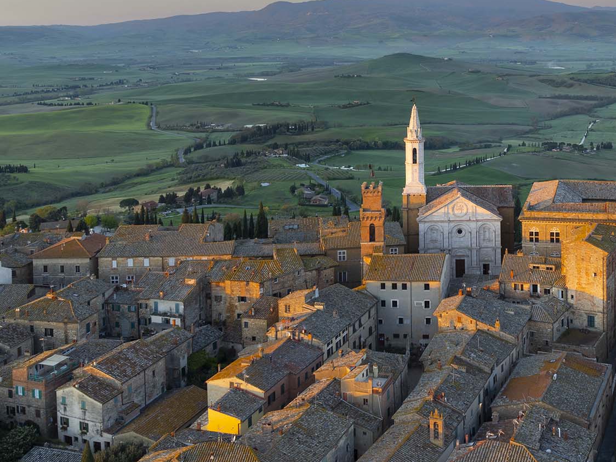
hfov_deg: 44.2
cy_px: 182
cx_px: 465
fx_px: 729
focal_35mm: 41
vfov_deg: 35.0
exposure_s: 1/50
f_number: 4
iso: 100
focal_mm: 12.29
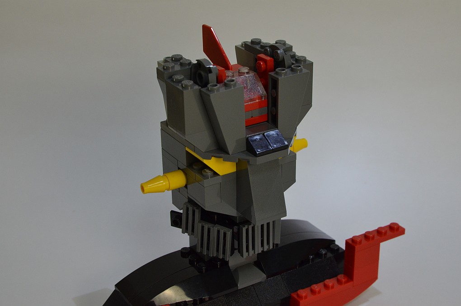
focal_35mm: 52
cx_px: 230
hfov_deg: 37.9
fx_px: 671
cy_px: 153
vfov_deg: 25.7
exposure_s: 1/30
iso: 800
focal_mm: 35
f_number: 10
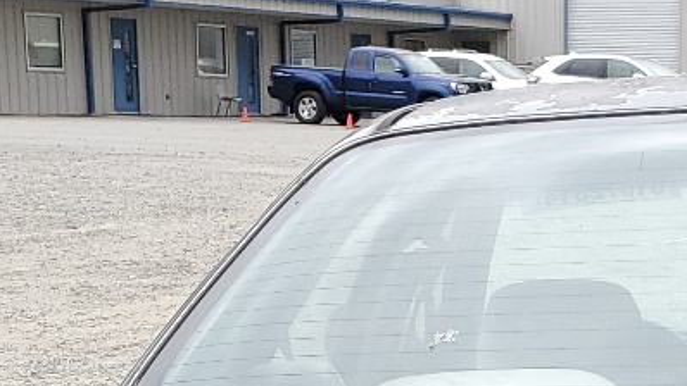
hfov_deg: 18.1
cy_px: 744
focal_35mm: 114
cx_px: 744
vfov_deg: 9.9
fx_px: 2077
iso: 50
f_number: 1.5
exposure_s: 1/455
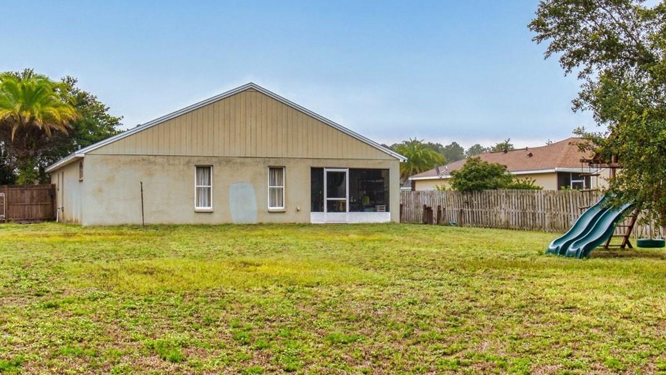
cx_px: 279
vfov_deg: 24.9
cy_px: 179
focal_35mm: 48
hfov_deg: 42.7
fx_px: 848
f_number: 8
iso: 200
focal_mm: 14
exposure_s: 1/500
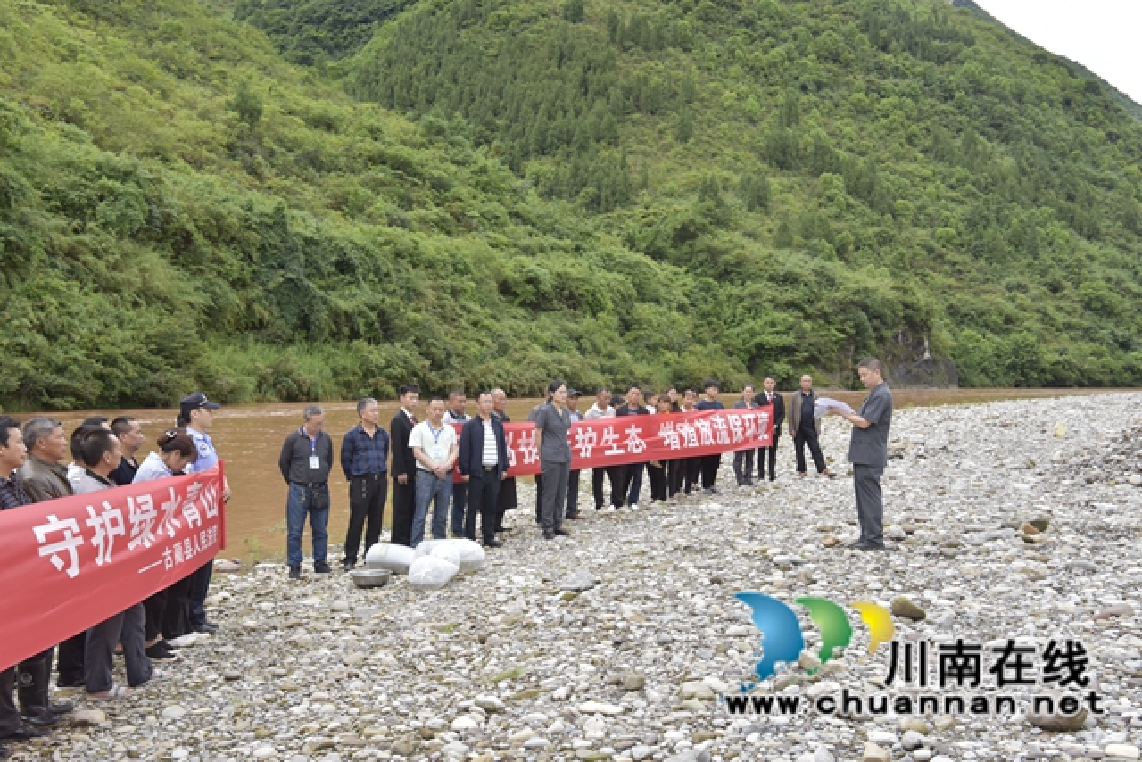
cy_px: 381
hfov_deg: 48.4
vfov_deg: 33.4
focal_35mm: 40
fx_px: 1269
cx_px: 571
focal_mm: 40
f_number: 11
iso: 800
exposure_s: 1/500
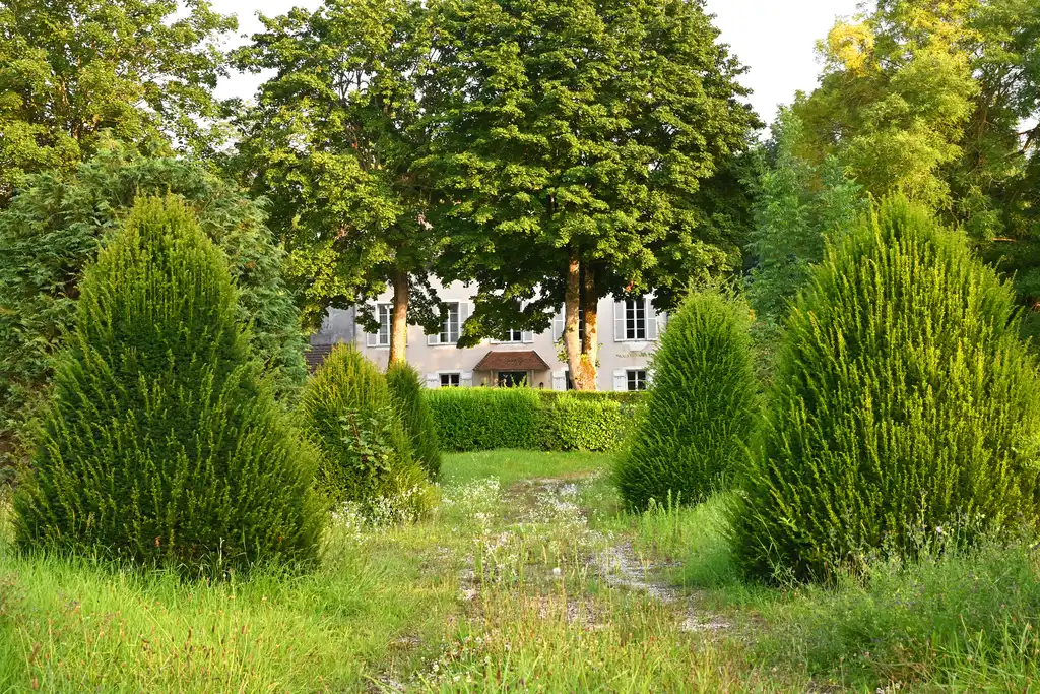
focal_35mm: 52
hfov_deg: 38.2
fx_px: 1502
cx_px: 520
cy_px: 347
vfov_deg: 26.0
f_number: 9
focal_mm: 52
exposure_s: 1/100
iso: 640
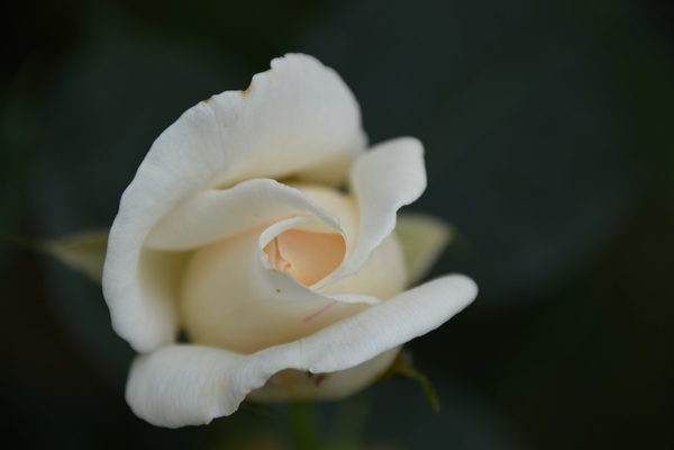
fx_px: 8424
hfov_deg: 4.6
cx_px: 337
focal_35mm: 450
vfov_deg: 3.1
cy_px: 225
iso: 100
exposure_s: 1/80
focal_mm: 300
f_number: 6.3
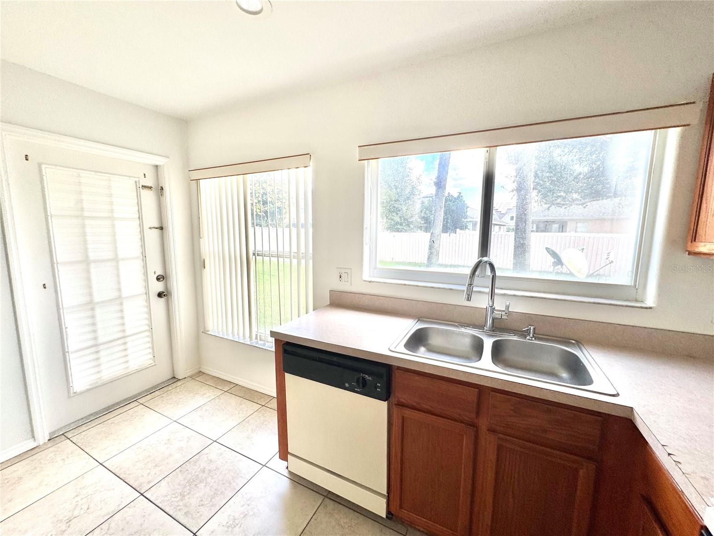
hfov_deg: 102.1
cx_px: 357
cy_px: 268
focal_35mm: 14
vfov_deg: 85.7
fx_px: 289
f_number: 2.2
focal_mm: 2.22
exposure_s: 1/190
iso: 40
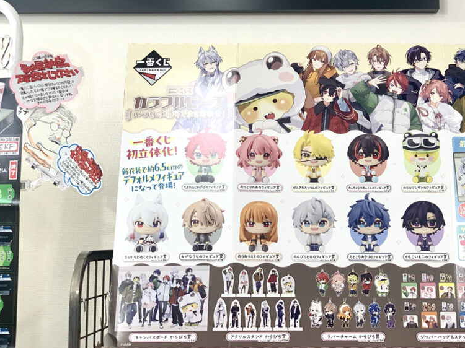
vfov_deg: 20.6
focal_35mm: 71
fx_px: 953
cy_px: 118
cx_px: 301
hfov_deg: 27.3
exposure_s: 1/60
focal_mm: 6
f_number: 2.4
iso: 64
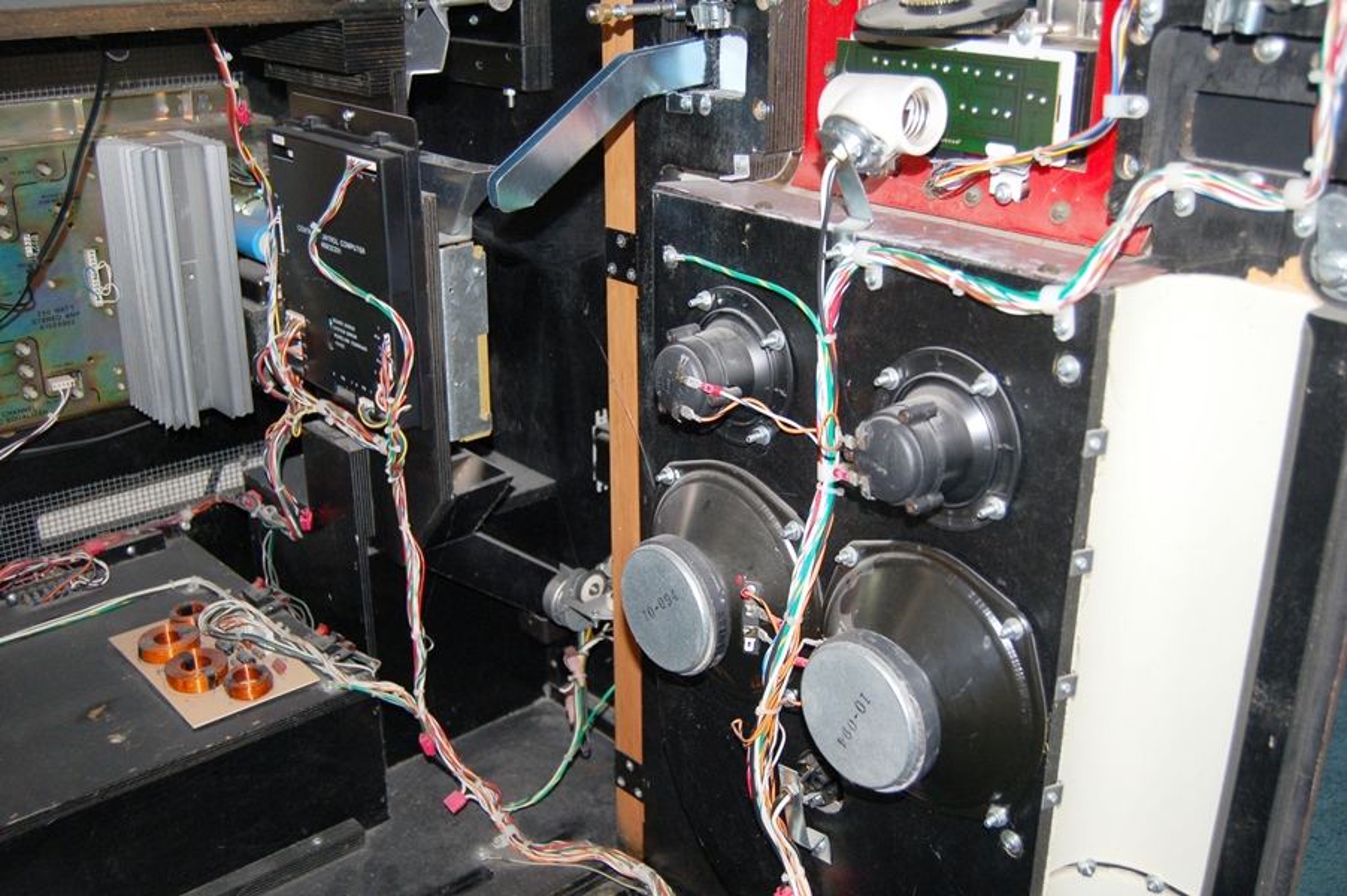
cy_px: 448
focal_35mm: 36
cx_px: 674
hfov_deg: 53.2
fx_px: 1346
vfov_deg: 36.8
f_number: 4
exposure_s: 1/60
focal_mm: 24
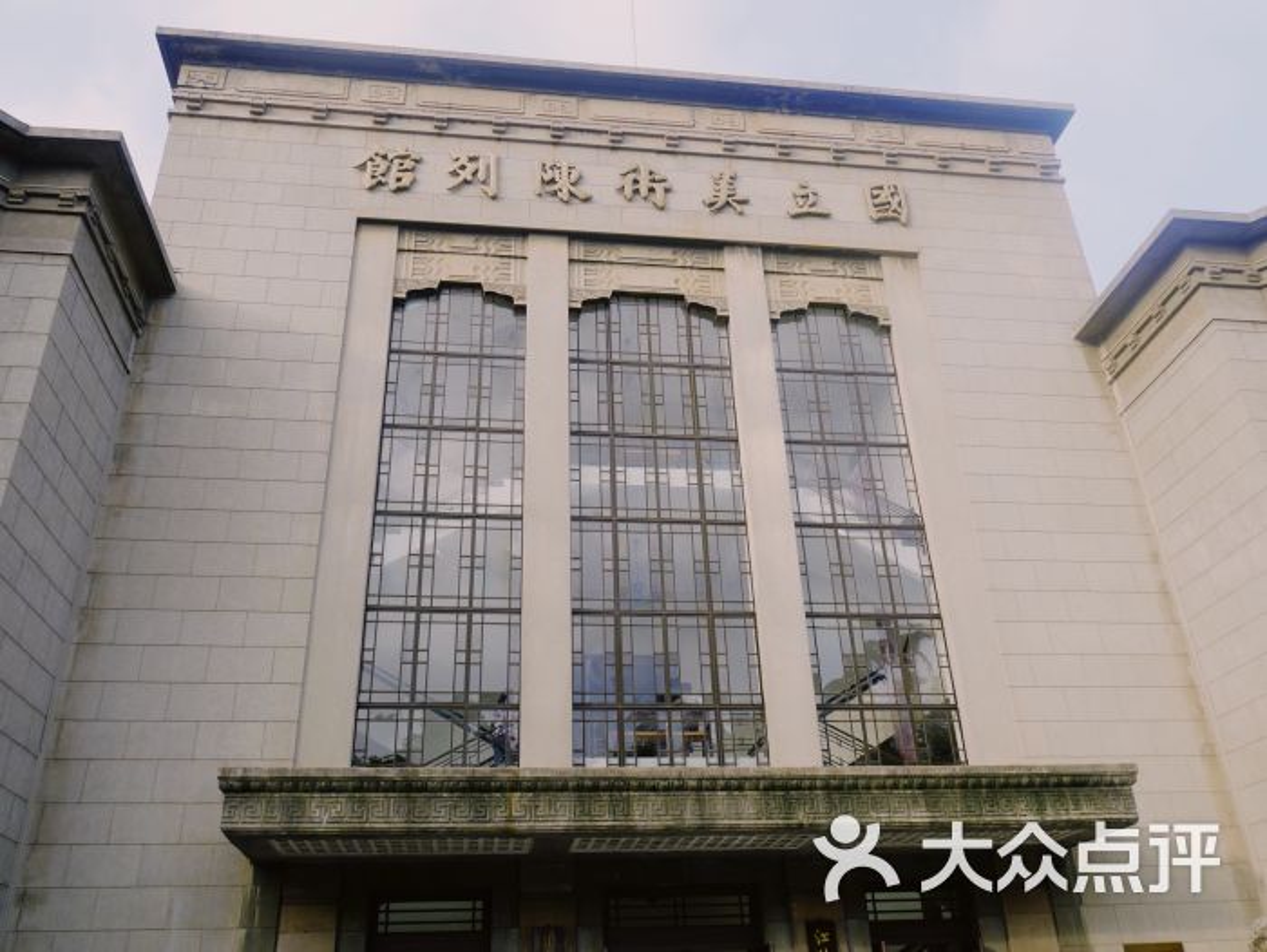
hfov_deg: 59.9
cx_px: 634
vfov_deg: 46.8
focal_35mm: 30
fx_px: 1099
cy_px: 476
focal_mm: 15
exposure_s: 1/250
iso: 200
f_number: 5.6
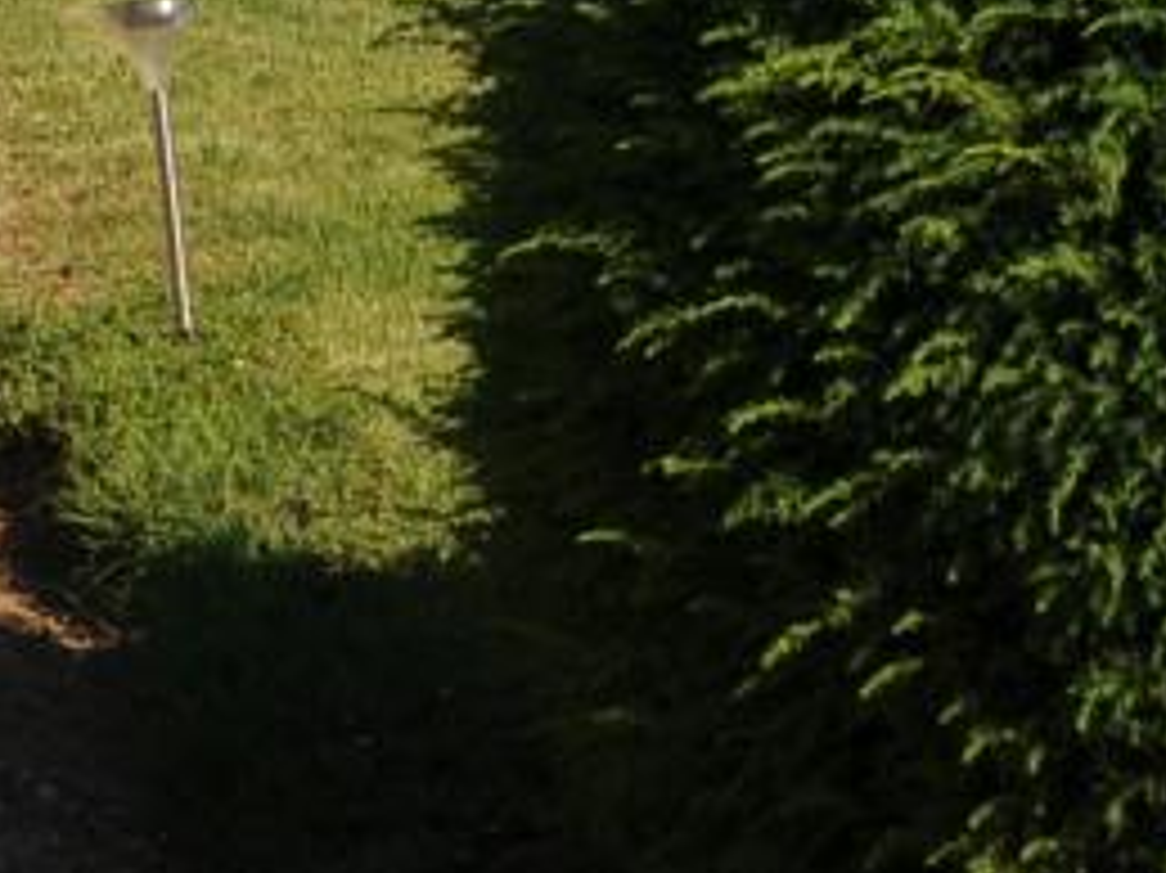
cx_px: -446
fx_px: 10067
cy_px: -1699
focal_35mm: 299
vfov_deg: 4.8
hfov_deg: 6.6
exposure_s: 1/1000
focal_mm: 28
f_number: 6.3
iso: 200
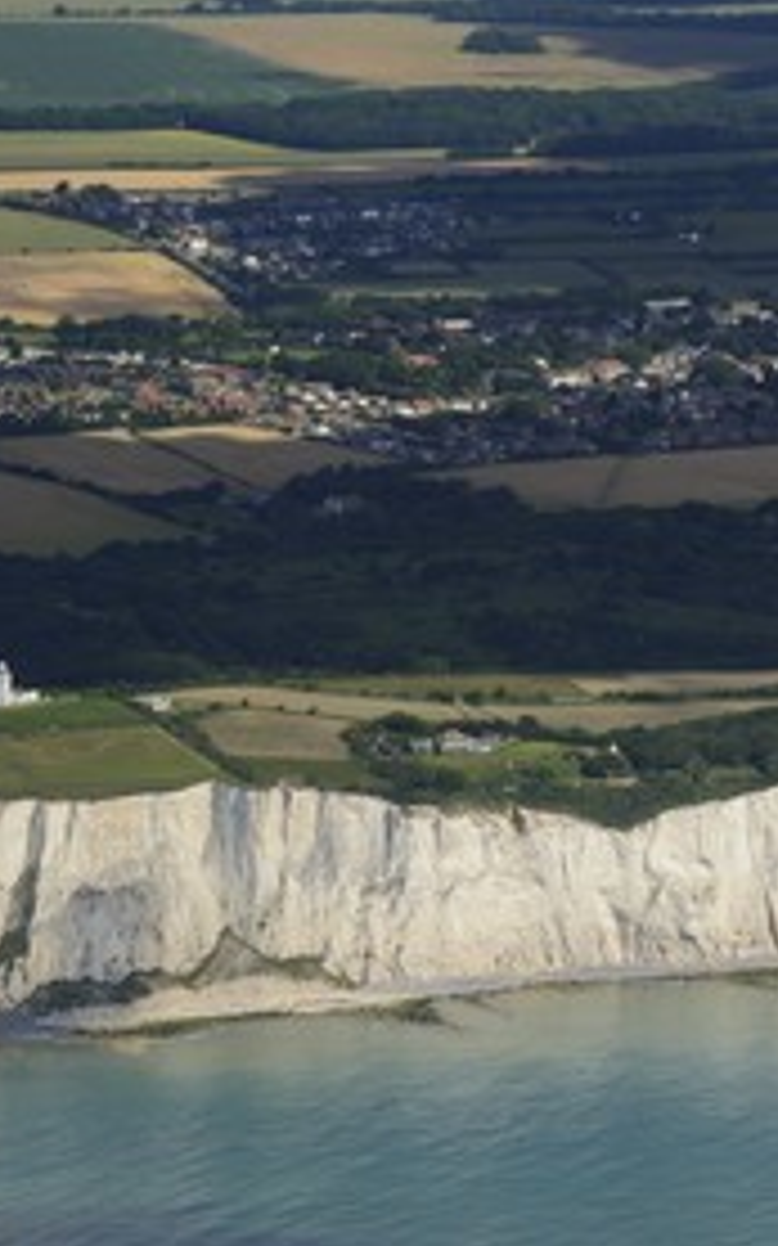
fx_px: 7332
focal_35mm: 216
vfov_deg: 9.7
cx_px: 616
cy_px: 625
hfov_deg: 6.1
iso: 400
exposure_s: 1/800
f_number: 10
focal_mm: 140
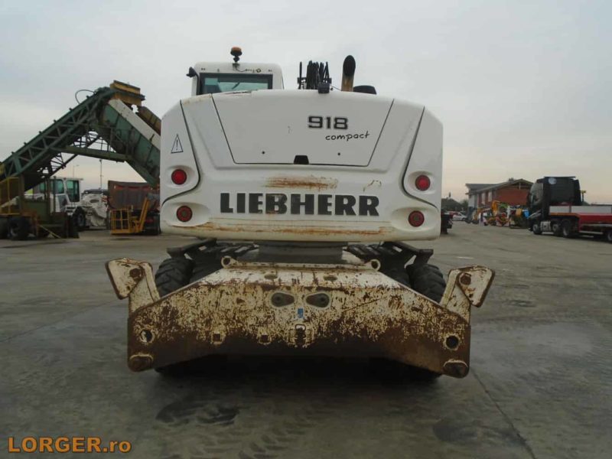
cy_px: 230
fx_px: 460
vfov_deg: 53.1
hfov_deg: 67.3
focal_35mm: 26
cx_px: 306
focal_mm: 4.6
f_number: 3.2
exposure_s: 1/400
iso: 100
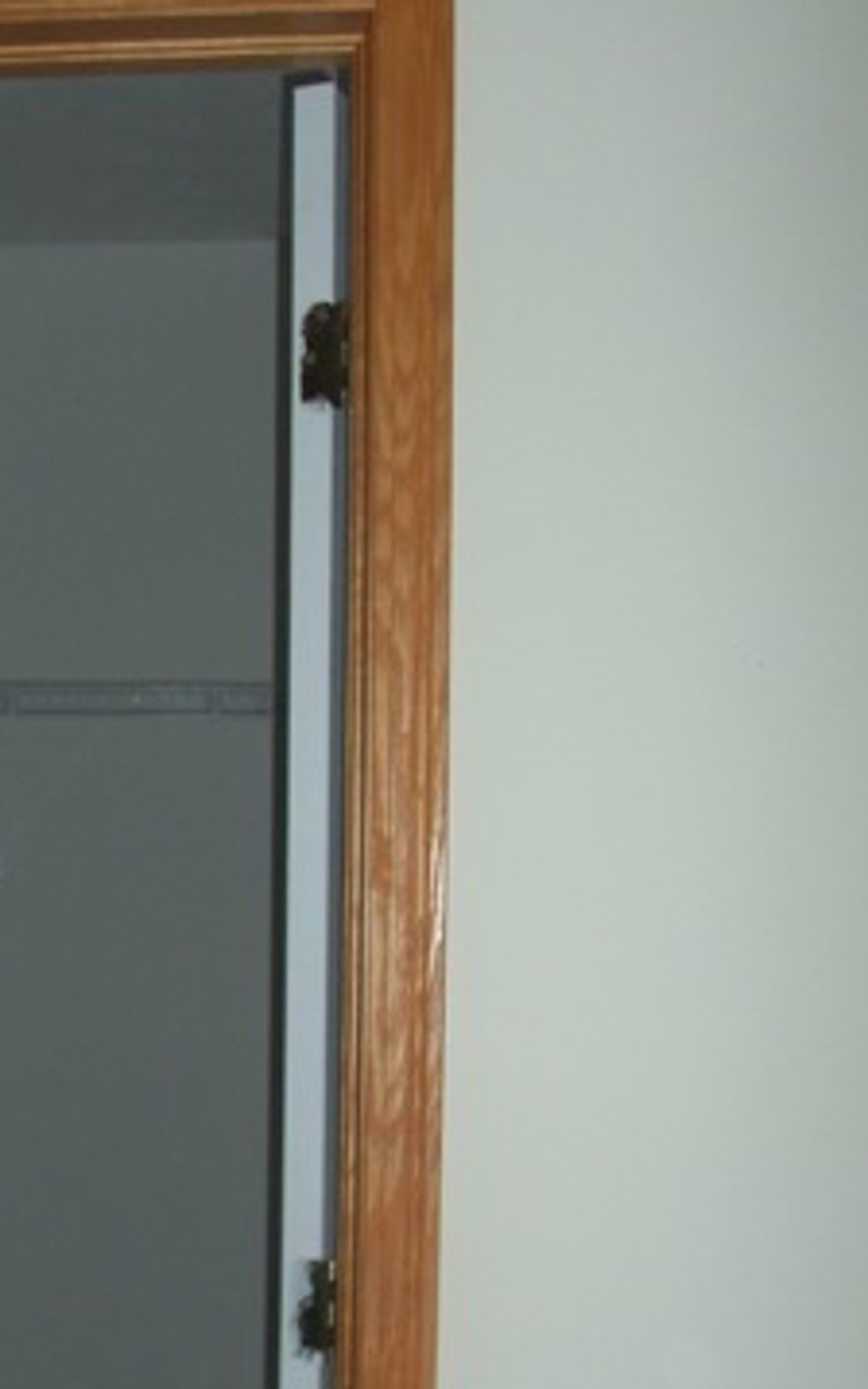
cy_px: 1044
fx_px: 2080
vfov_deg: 36.0
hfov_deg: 22.8
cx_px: 50
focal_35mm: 55
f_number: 3.4
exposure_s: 1/30
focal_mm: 5.2
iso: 100
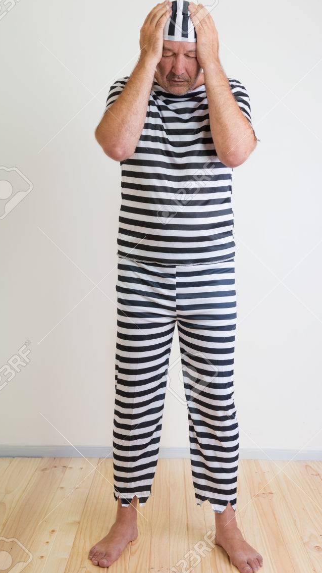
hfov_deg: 24.9
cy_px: 282
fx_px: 729
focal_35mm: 48
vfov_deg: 42.9
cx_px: 171
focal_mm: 40
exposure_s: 1/200
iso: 100
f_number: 8
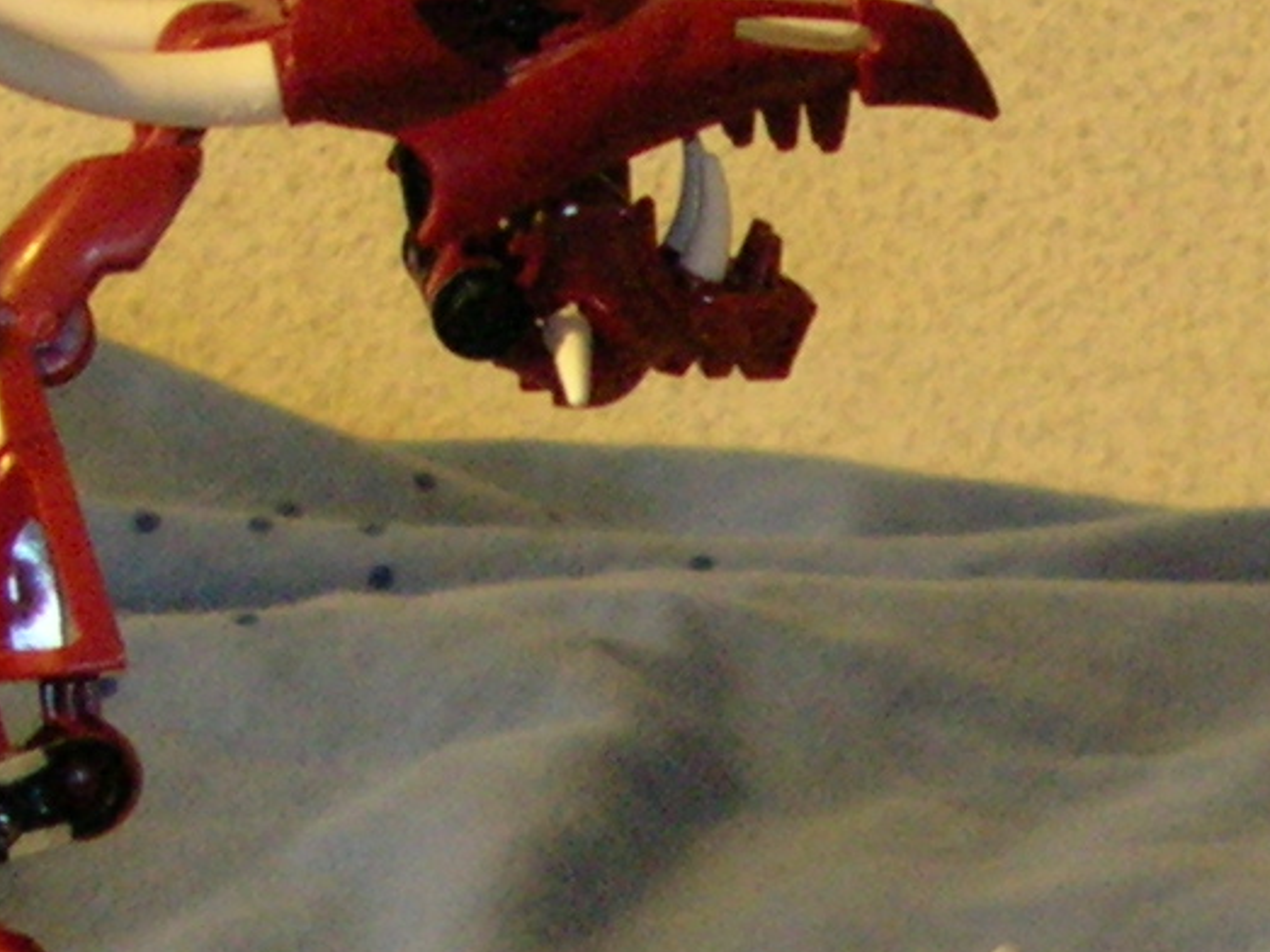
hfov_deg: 12.4
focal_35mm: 153
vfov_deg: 9.6
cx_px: 1824
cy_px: 986
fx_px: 5612
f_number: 2.8
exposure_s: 1/1.4
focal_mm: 5.8
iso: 200
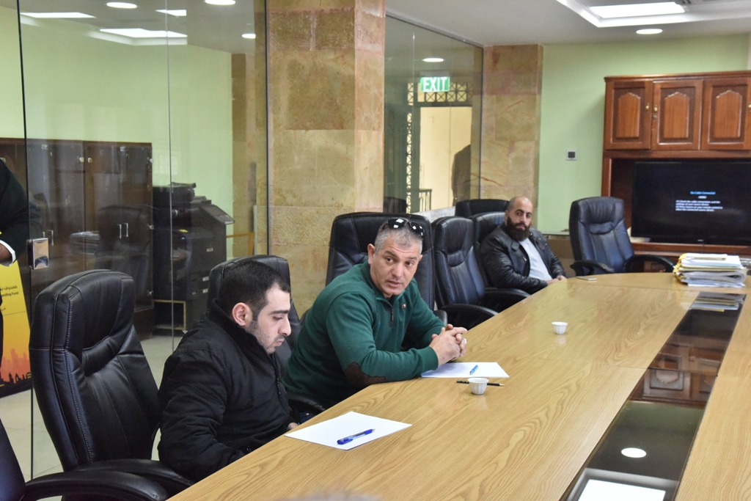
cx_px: 376
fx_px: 1001
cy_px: 250
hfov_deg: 41.1
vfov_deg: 28.1
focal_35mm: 48
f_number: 10
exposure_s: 1/320
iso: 6400
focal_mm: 48
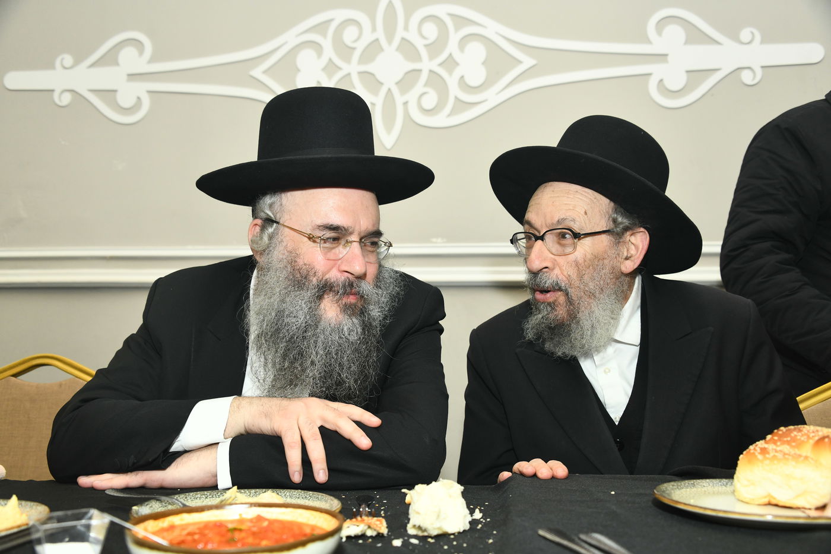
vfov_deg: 37.8
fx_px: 808
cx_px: 416
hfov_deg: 54.4
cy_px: 277
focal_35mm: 35
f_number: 5.6
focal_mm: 35
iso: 1250
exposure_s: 1/200
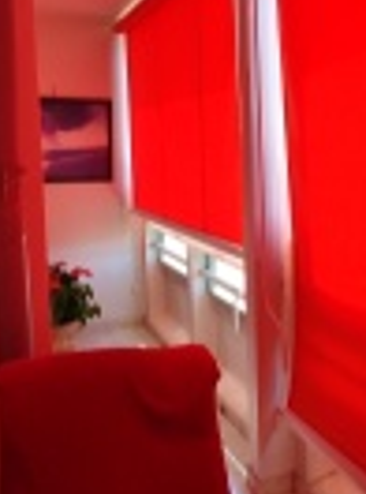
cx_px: 273
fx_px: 553
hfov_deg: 35.8
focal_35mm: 39
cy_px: 191
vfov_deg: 47.7
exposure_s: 1/100
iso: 64
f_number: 2.2
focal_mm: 1.65
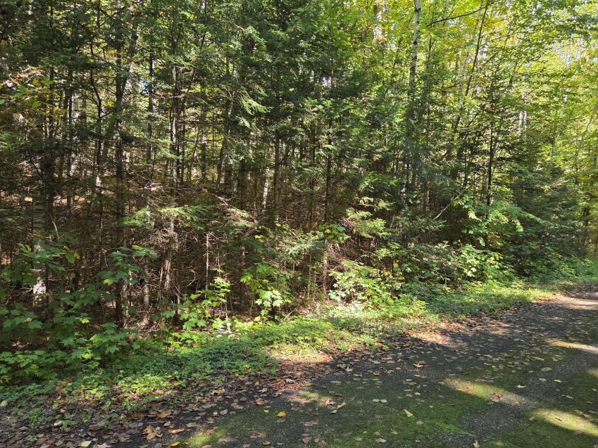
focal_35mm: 26
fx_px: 449
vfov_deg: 53.1
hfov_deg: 67.2
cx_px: 327
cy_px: 223
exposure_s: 1/180
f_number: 1.8
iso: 125
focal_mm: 5.4
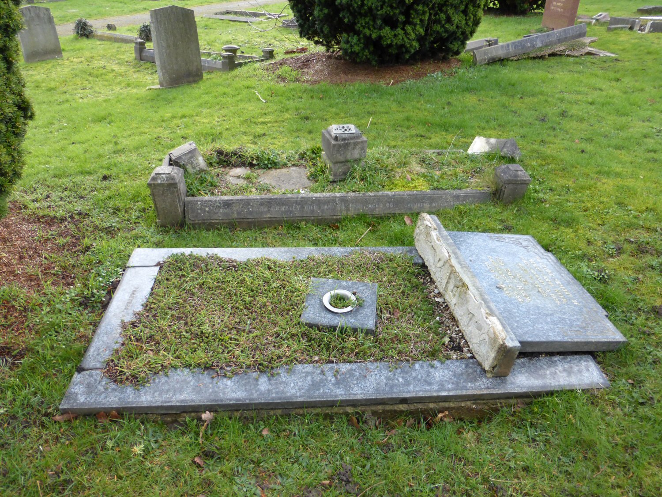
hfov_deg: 69.4
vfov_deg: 54.9
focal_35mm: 25
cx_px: 331
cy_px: 248
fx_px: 478
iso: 200
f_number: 3.3
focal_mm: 4.3
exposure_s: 1/160
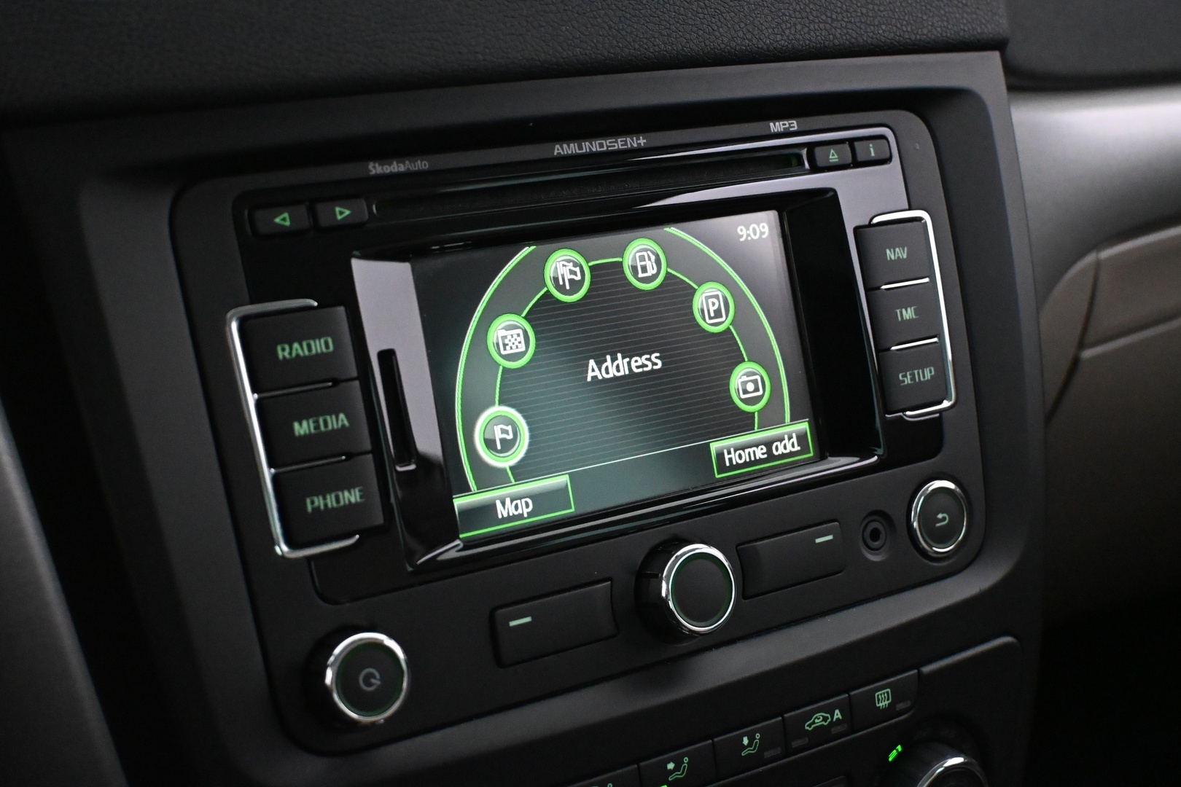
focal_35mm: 50
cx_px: 590
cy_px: 394
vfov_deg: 27.3
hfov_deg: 40.0
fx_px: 1624
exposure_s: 1/60
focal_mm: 33
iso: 8000
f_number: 5
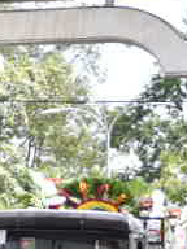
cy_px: 79
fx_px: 1693
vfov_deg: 8.4
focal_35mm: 235
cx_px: -471
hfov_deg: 5.7
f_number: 2.8
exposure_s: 1/640
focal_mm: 29
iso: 100
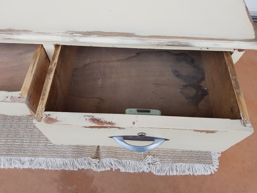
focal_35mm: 26
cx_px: 128
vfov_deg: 53.1
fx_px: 193
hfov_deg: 67.3
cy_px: 96
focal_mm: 4.2
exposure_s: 1/182
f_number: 1.7
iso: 40
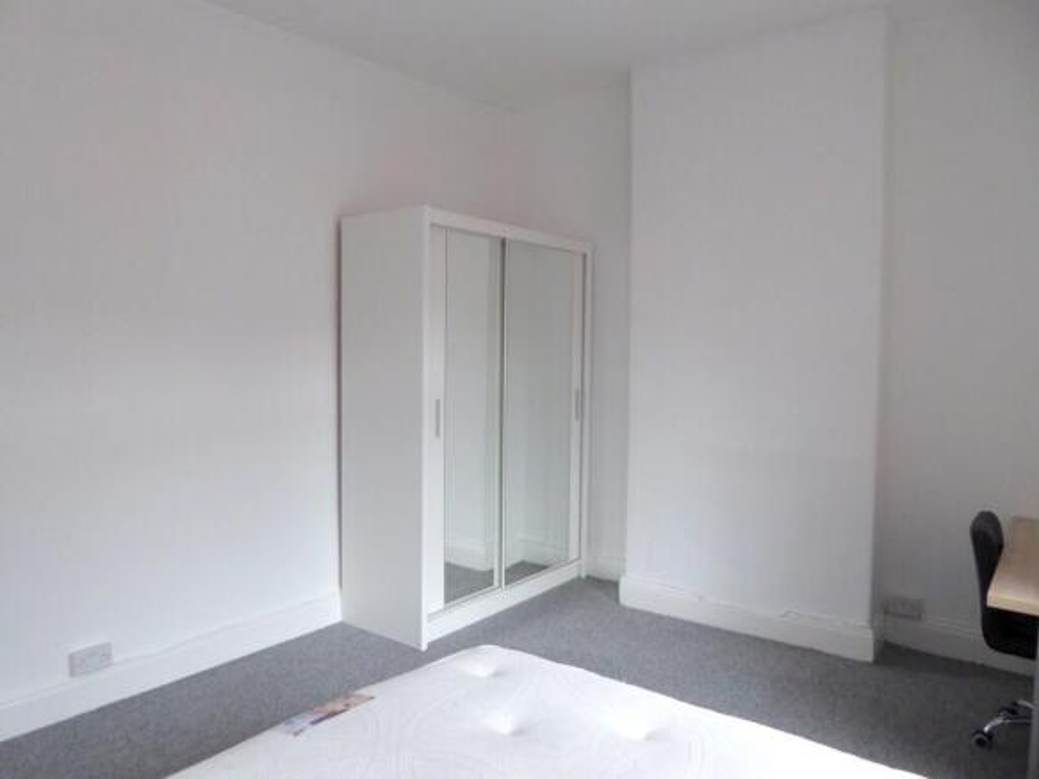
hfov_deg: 69.4
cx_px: 520
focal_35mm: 25
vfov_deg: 54.9
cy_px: 390
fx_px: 750
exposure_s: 1/125
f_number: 3.3
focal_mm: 4.3
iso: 500
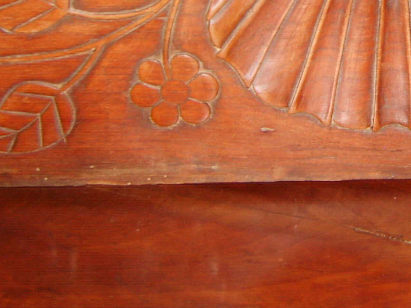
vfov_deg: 15.9
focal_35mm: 90
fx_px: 1069
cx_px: 408
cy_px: -38
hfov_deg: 21.1
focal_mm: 7.4
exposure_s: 1/30
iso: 100
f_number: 2.8
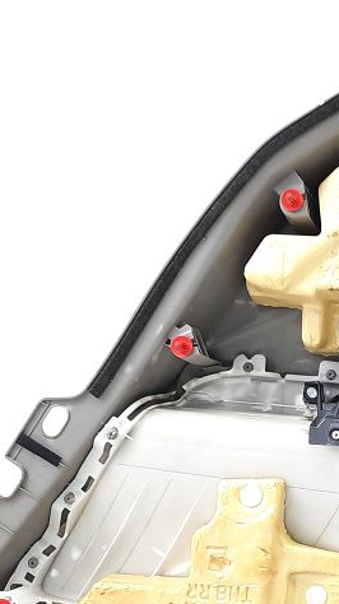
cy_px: 363
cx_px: 460
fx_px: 1105
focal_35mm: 69
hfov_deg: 16.4
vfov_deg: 30.5
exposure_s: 1/50
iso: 100
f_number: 2
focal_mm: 4.6
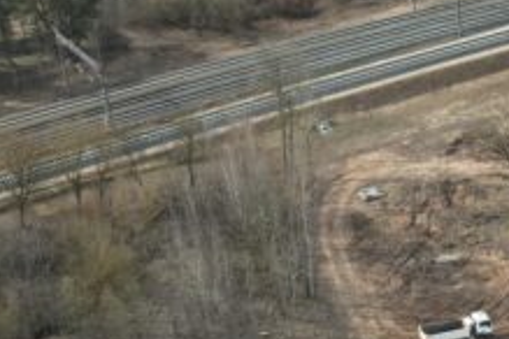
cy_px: 161
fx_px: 1456
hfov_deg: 17.9
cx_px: 741
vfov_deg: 13.3
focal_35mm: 103
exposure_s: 1/1000
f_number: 2.8
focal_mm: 8.38
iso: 100
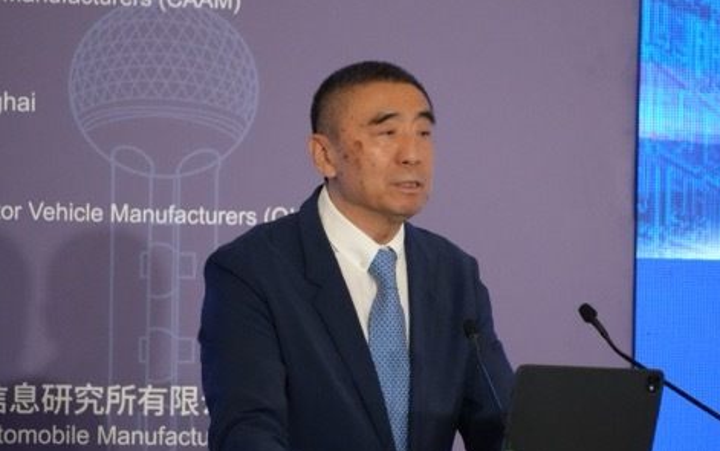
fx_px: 9988
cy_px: 273
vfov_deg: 2.6
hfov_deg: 4.1
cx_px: 426
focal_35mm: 509
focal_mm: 245
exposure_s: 1/250
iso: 6400
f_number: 6.3
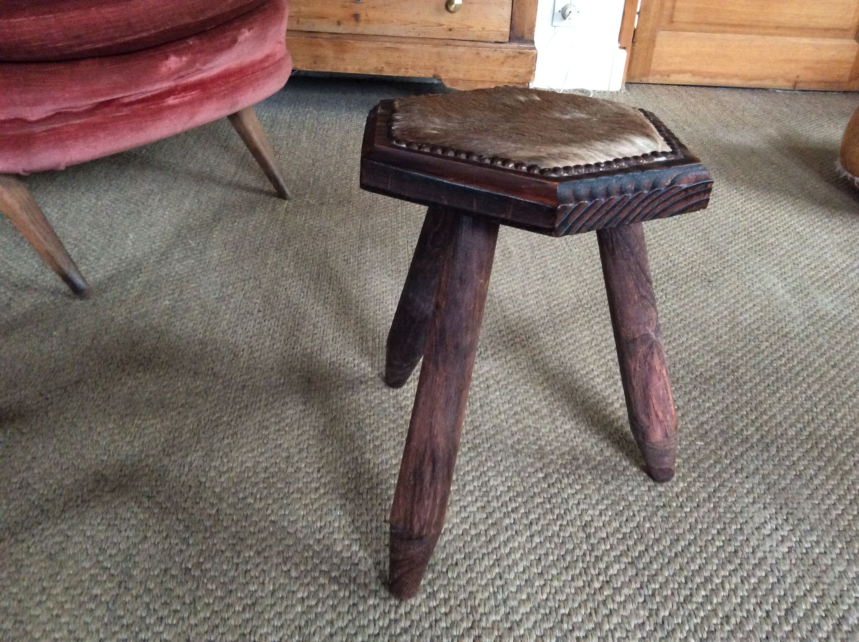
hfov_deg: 56.9
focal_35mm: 32
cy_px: 321
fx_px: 793
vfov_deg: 44.1
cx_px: 430
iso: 320
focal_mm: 3.3
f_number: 2.4
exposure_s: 1/17
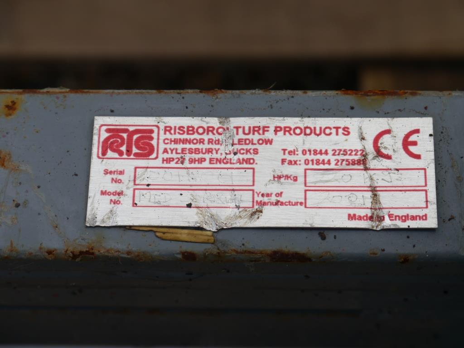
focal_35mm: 84
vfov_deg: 17.6
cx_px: 232
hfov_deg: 23.3
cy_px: 174
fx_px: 1126
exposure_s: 1/250
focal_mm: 42
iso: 160
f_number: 7.1
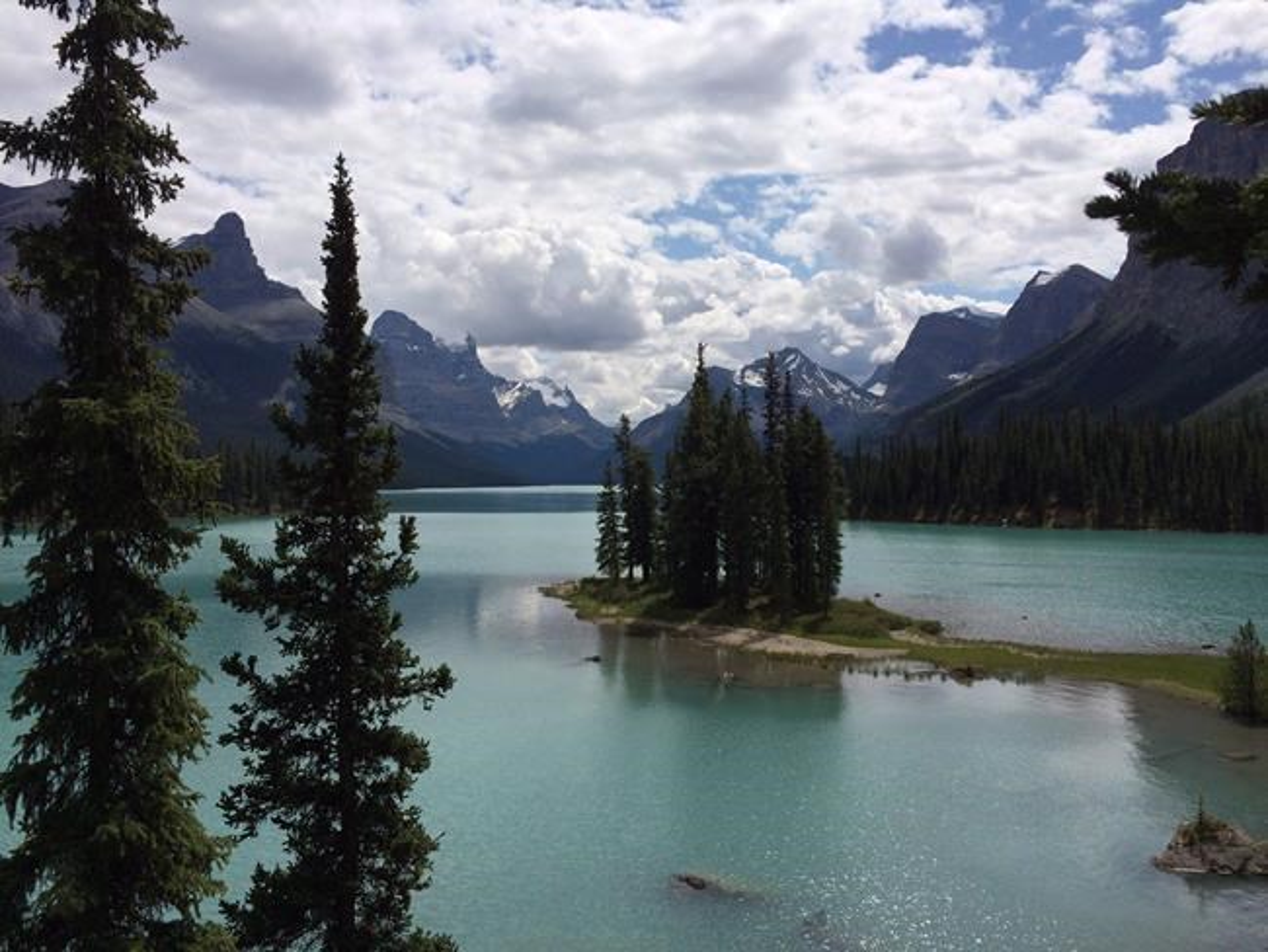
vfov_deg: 46.8
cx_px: 634
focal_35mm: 30
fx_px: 1099
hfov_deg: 59.9
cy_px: 476
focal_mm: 4.12
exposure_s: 1/6849
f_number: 2.2
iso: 40
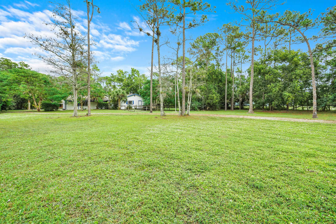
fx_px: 149
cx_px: 168
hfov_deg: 96.7
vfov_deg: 73.7
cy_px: 112
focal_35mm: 16
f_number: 8
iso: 800
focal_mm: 16
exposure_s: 1/160
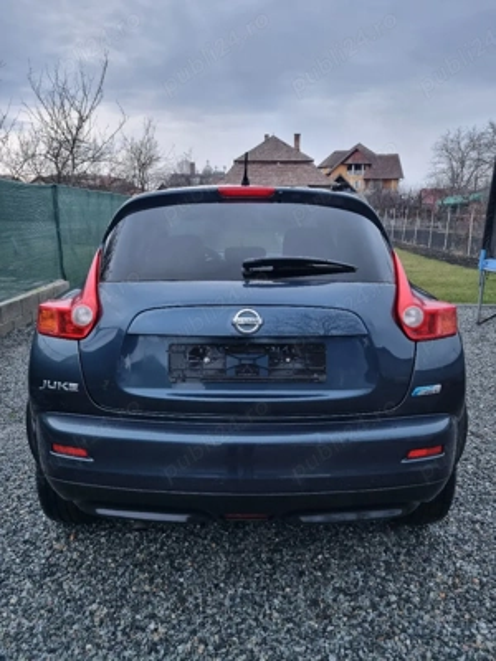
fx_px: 497
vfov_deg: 67.3
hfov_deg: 53.1
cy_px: 330
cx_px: 248
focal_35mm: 26
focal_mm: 5.4
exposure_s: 1/100
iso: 250
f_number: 1.8
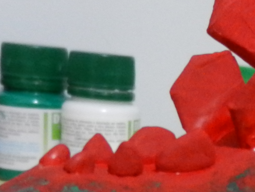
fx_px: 744
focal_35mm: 101
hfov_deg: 17.6
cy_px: 226
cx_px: 375
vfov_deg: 14.2
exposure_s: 1/2.5
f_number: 3.5
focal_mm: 4.5
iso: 200
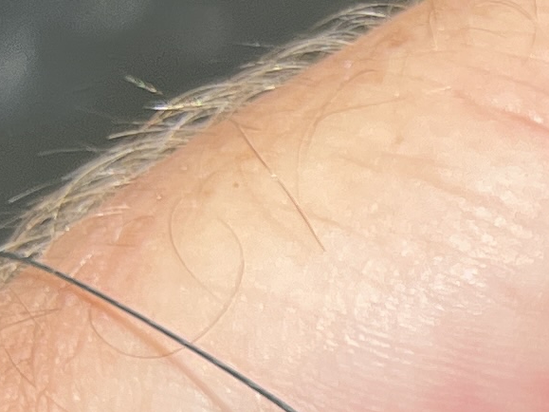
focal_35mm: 181
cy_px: 872
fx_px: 2870
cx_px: 1476
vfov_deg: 7.8
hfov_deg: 9.3
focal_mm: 5.7
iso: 50
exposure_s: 1/3571
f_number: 1.5
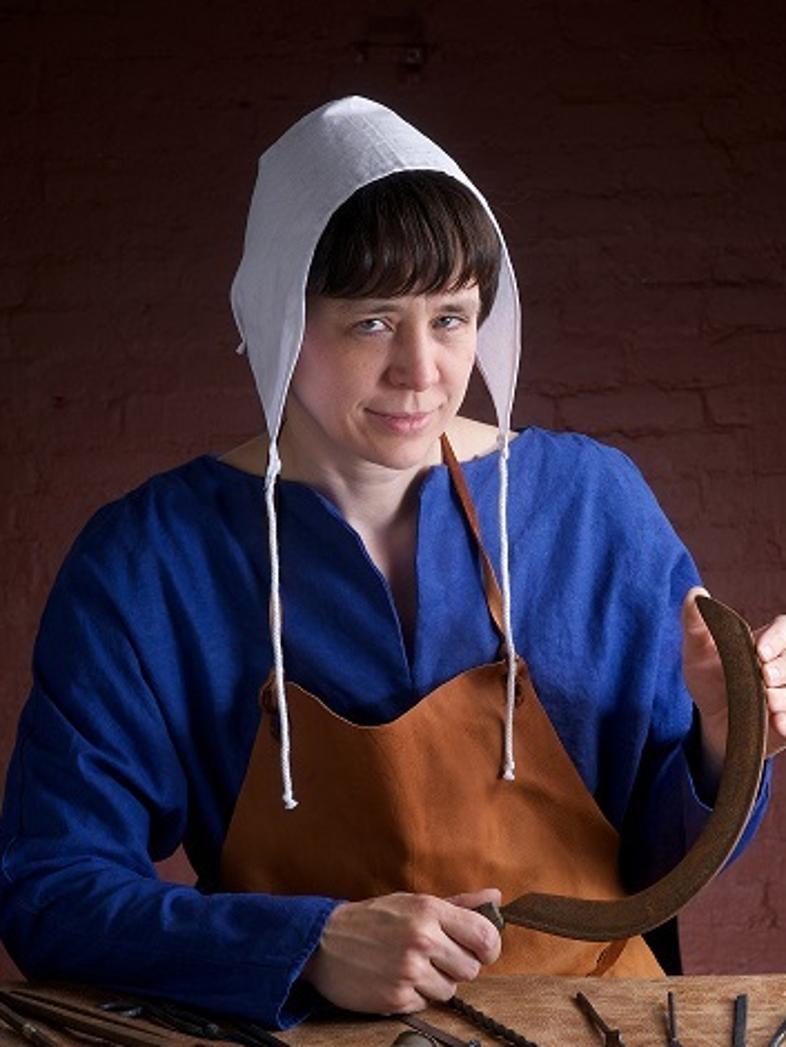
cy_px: 586
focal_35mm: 140
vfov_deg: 14.1
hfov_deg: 10.6
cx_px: 394
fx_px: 4221
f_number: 13
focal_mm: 85
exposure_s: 1/160
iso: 200
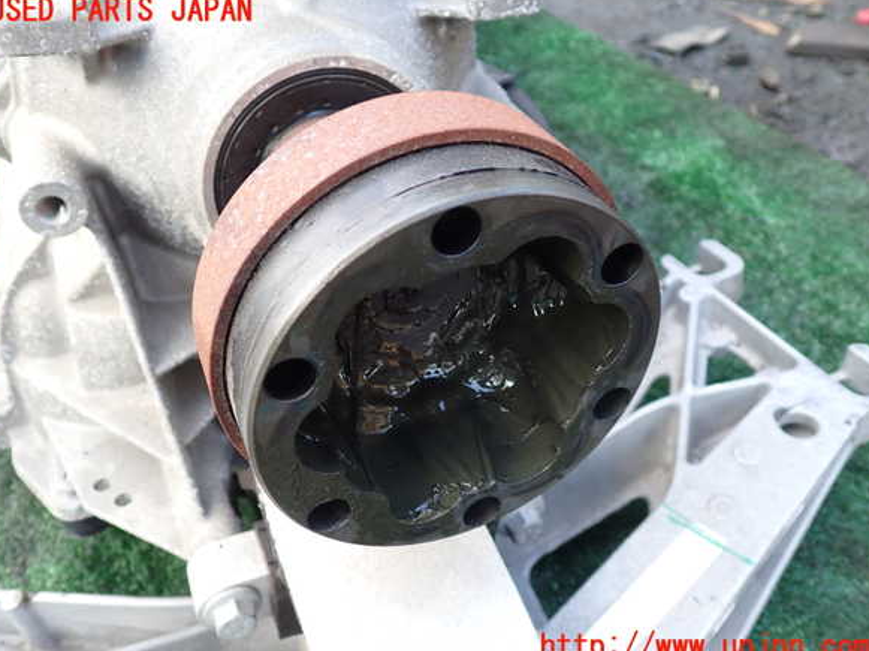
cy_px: 329
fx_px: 778
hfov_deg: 58.4
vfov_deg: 45.4
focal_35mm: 31
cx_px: 429
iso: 200
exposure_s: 1/60
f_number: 2.3
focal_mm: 5.4
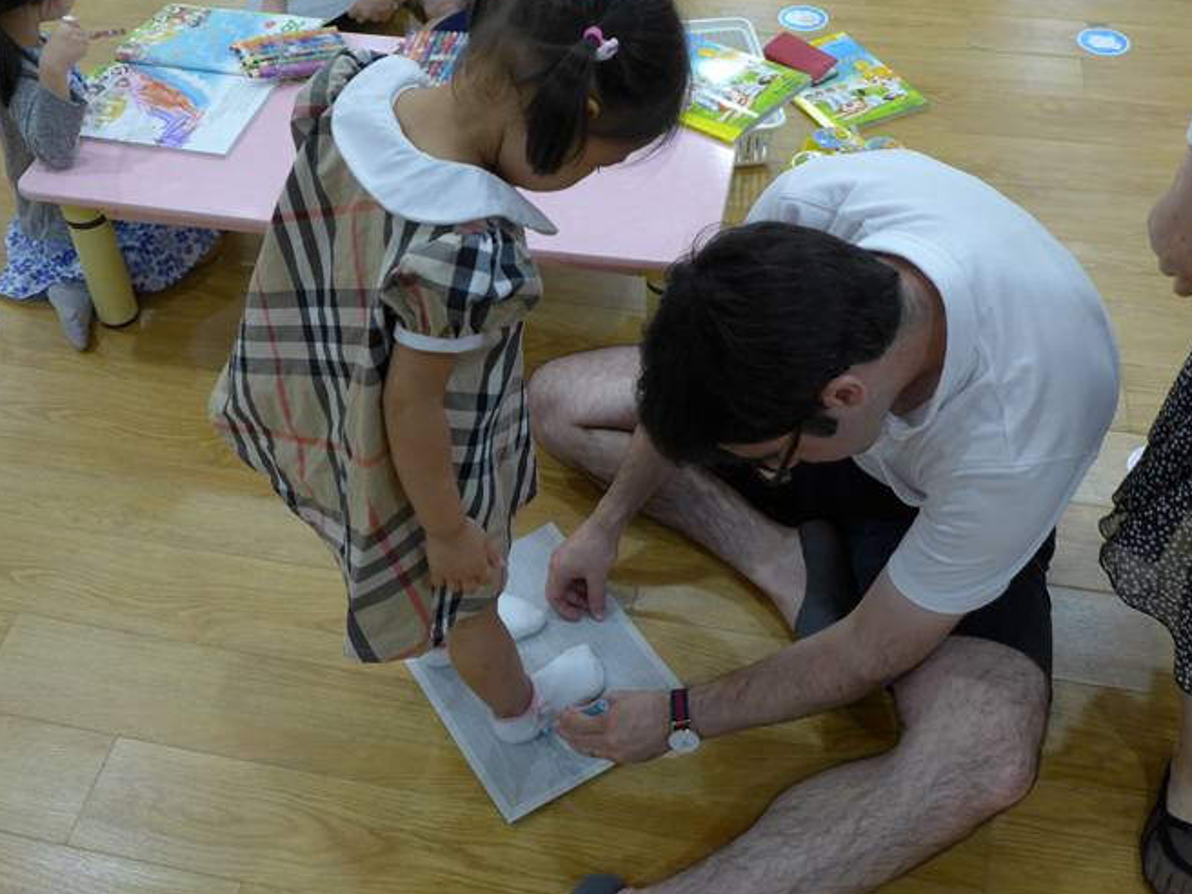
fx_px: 1343
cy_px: 402
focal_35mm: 39
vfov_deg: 36.8
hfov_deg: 47.8
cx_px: 545
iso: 320
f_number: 1.6
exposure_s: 1/250
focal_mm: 6.3
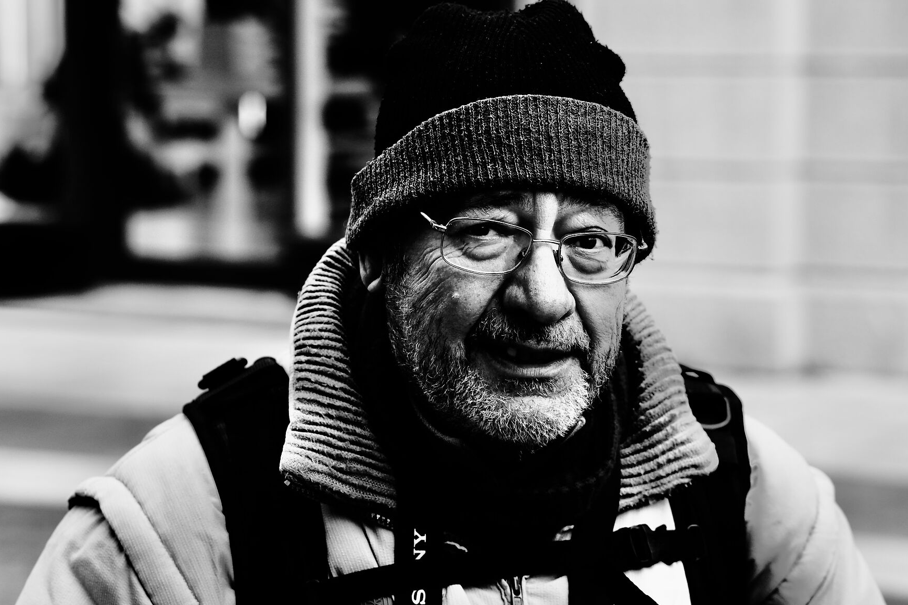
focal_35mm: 117
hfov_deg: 17.5
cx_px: 544
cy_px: 237
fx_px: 2950
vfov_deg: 11.7
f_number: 4
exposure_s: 1/100
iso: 250
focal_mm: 85
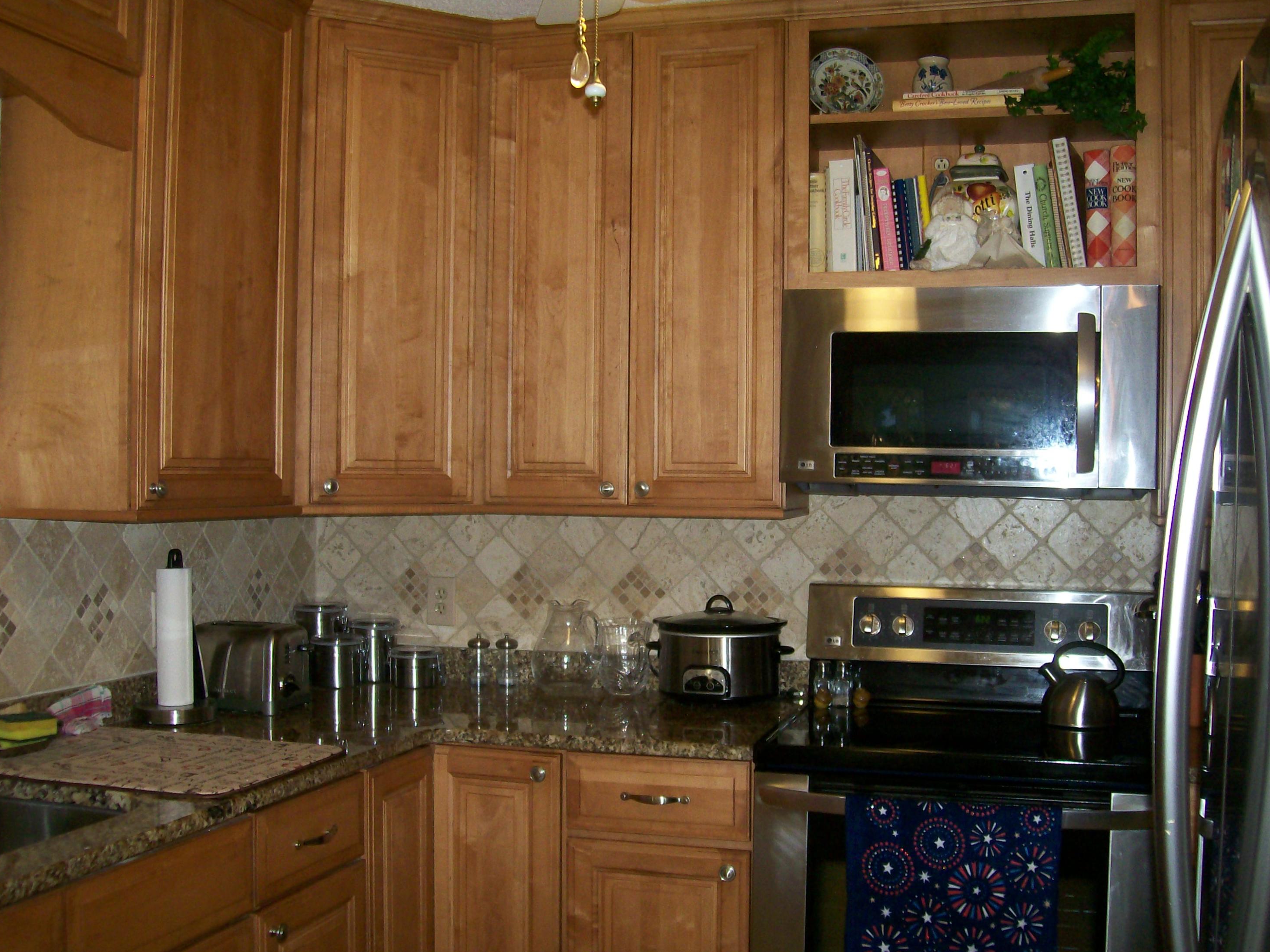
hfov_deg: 50.1
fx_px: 1357
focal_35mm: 37
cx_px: 634
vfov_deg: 38.7
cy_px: 487
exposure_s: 1/64
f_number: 2.7
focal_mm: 6
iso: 140
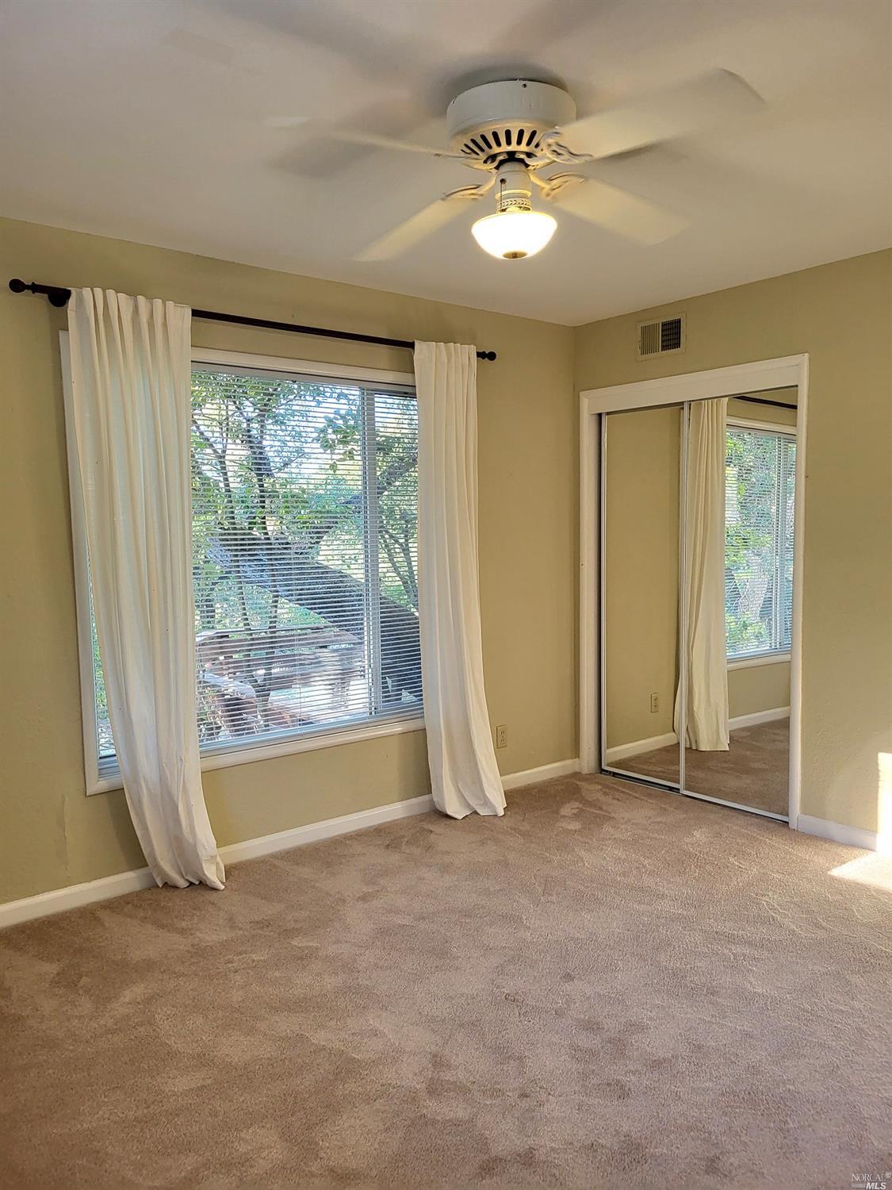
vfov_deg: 67.3
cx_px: 446
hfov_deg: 53.1
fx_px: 893
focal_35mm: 26
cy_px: 595
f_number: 1.8
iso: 200
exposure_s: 1/120
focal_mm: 5.4
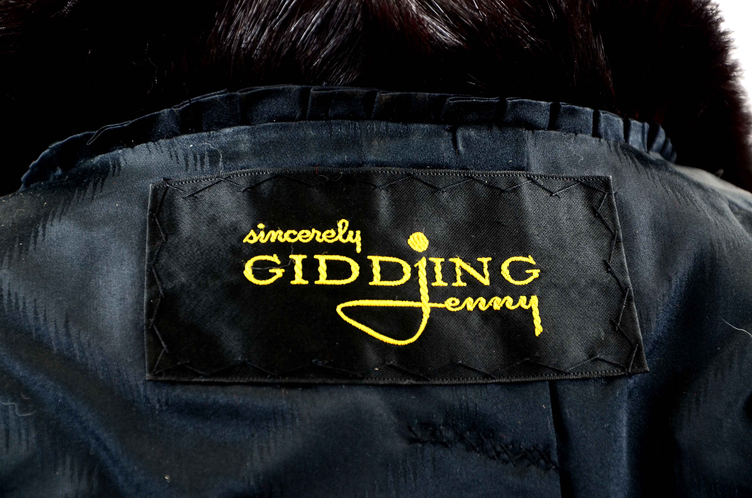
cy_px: 249
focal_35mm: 158
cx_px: 376
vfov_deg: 8.7
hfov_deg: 13.1
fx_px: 3283
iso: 200
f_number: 6.3
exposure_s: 1/160
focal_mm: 105
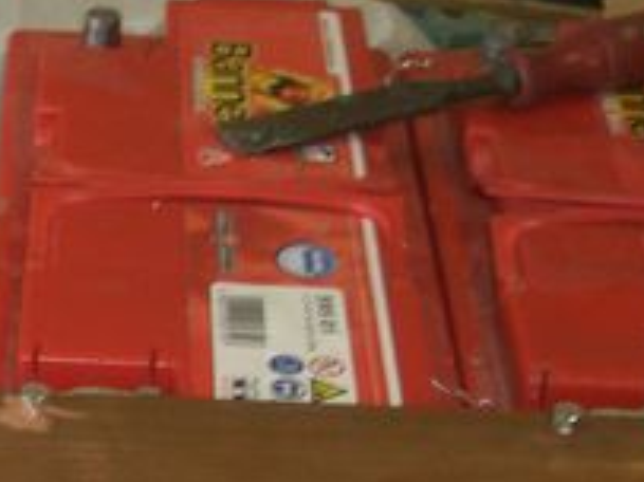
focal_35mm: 120
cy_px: 501
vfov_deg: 12.2
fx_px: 2231
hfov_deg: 16.1
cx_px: 22
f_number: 2.7
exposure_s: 1/60
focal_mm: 6.2
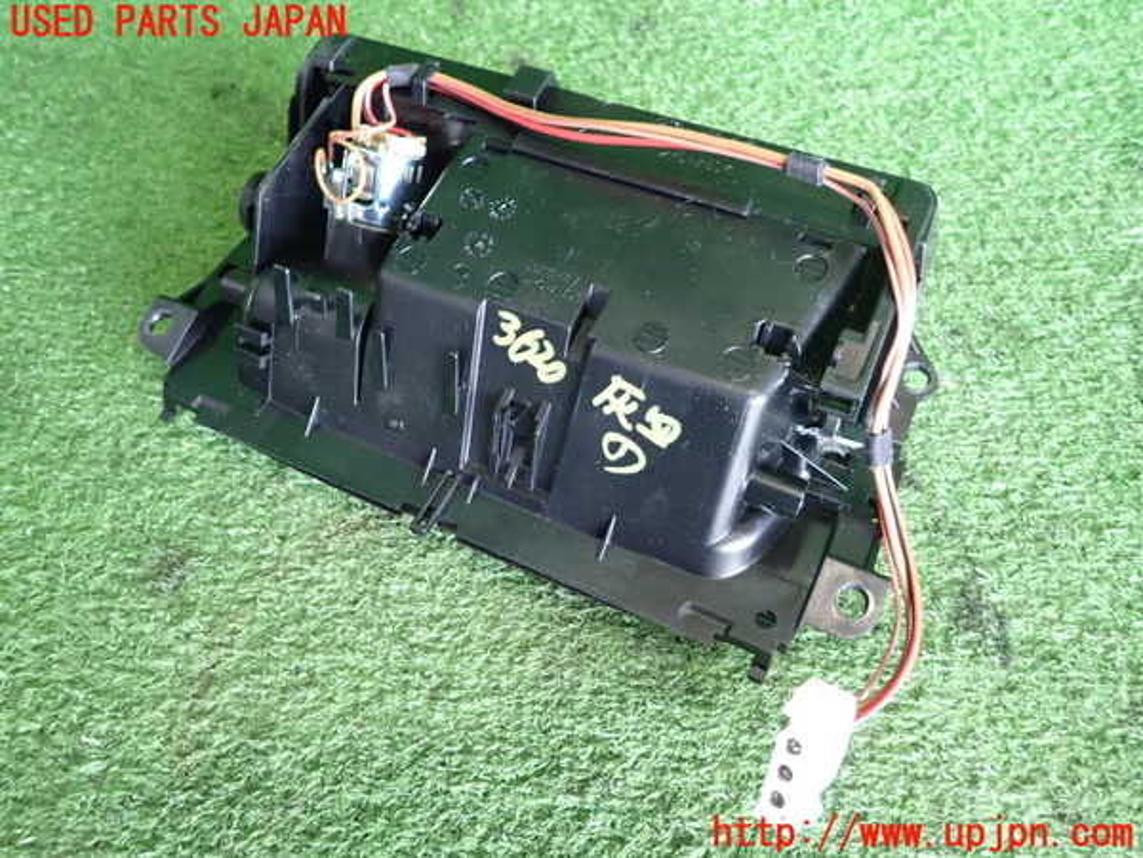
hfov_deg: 69.4
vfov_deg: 54.9
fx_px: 825
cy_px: 429
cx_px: 572
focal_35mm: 25
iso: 800
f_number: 2
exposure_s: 1/50
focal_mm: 4.5
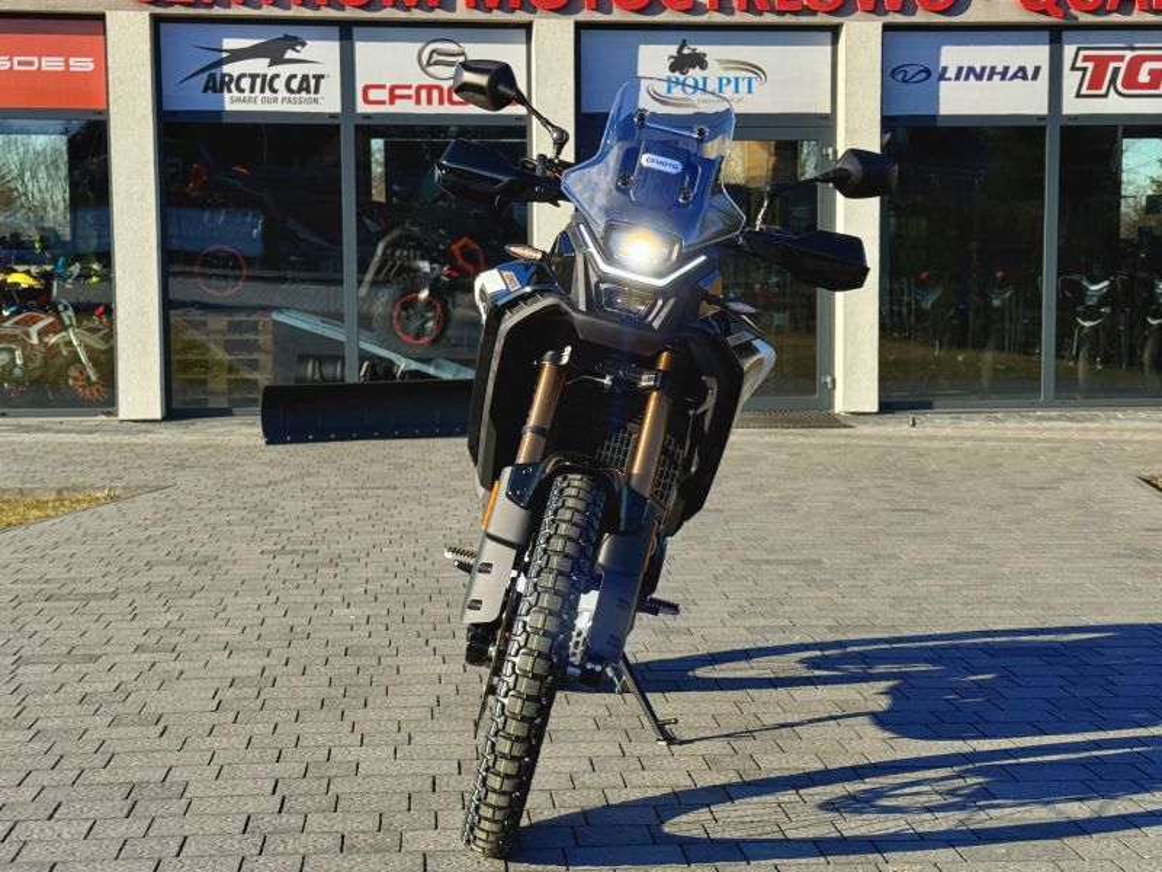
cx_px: 581
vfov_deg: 30.3
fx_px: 1611
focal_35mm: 48
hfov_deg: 39.7
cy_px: 436
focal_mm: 6.76
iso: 64
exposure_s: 1/2342
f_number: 1.78
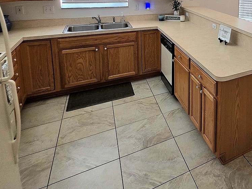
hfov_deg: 50.7
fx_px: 204
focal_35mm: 28
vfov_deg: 44.6
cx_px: 254
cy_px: 15
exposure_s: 1/120
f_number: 1.9
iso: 160
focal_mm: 2.2
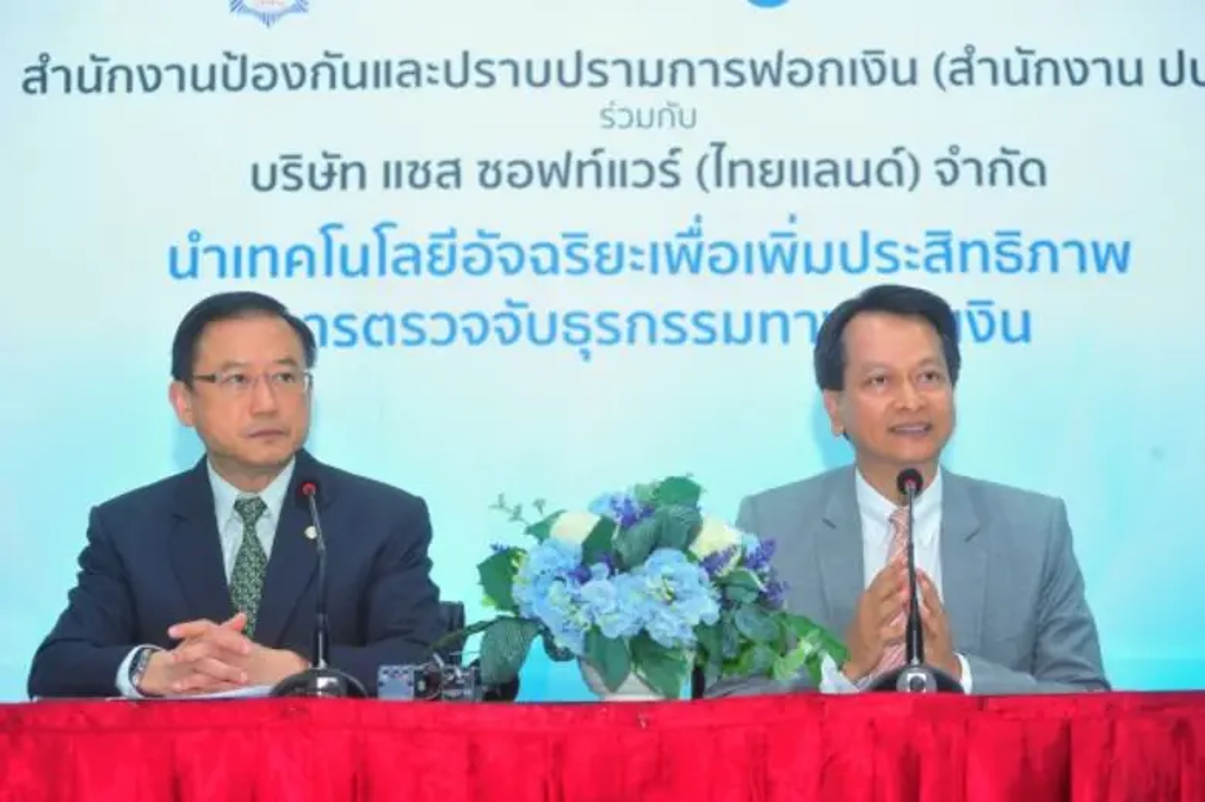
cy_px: 401
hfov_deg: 25.4
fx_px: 2676
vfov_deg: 17.0
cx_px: 602
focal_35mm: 80
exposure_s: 1/80
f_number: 5.6
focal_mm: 80
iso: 1000
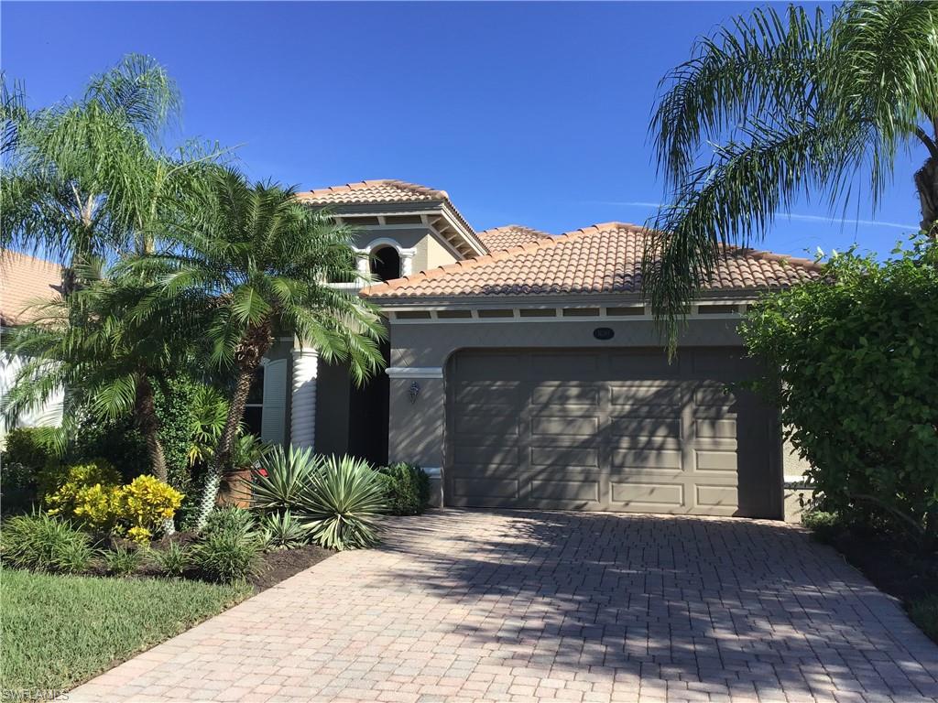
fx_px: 840
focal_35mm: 31
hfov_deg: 58.4
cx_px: 469
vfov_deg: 45.4
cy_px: 352
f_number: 2.4
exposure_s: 1/867
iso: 25
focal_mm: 3.3
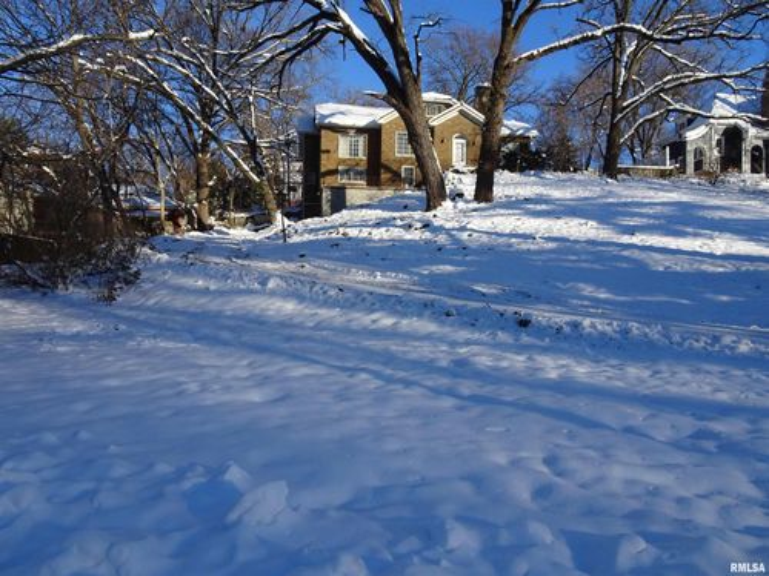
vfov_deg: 56.8
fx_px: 533
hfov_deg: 71.6
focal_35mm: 24
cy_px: 288
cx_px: 384
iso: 80
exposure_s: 1/800
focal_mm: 4.1
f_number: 3.5
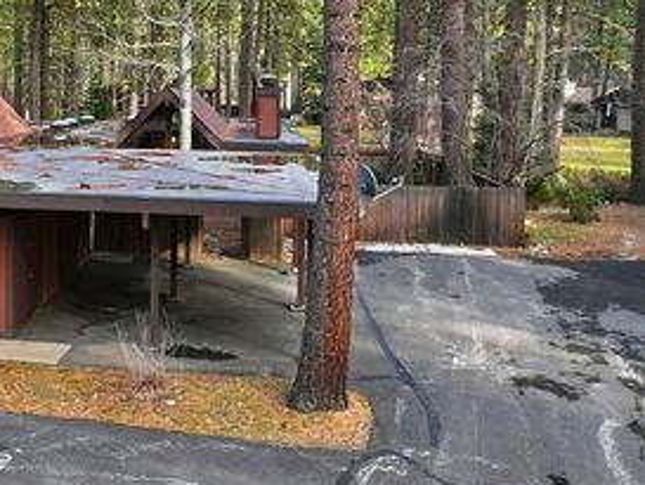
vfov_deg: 32.3
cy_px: 122
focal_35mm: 44
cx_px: 59
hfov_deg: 39.7
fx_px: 820
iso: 240
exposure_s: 1/500
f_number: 2.8
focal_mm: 12.3
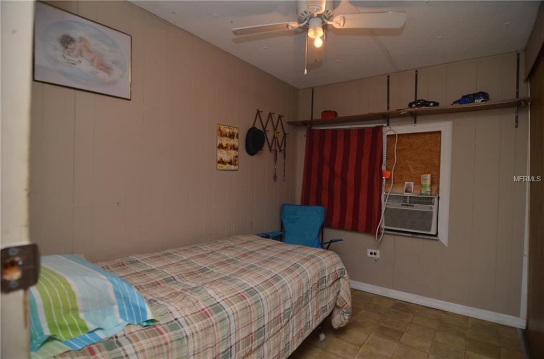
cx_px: 272
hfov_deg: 90.2
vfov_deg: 67.1
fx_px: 271
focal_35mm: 18
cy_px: 180
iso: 100
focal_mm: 12
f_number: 4
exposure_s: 1/60
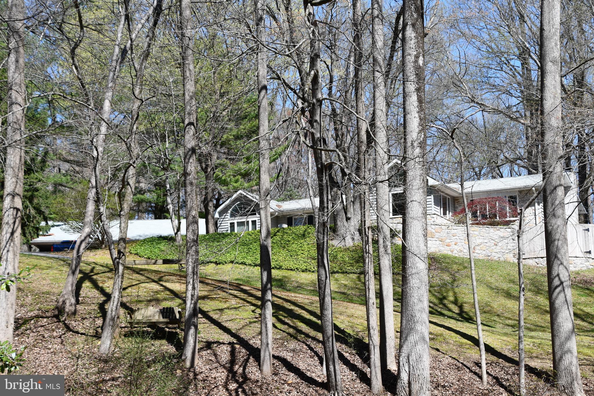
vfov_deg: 18.2
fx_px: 1237
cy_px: 198
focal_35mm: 75
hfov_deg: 27.0
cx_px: 297
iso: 110
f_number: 8
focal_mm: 50
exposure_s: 1/250
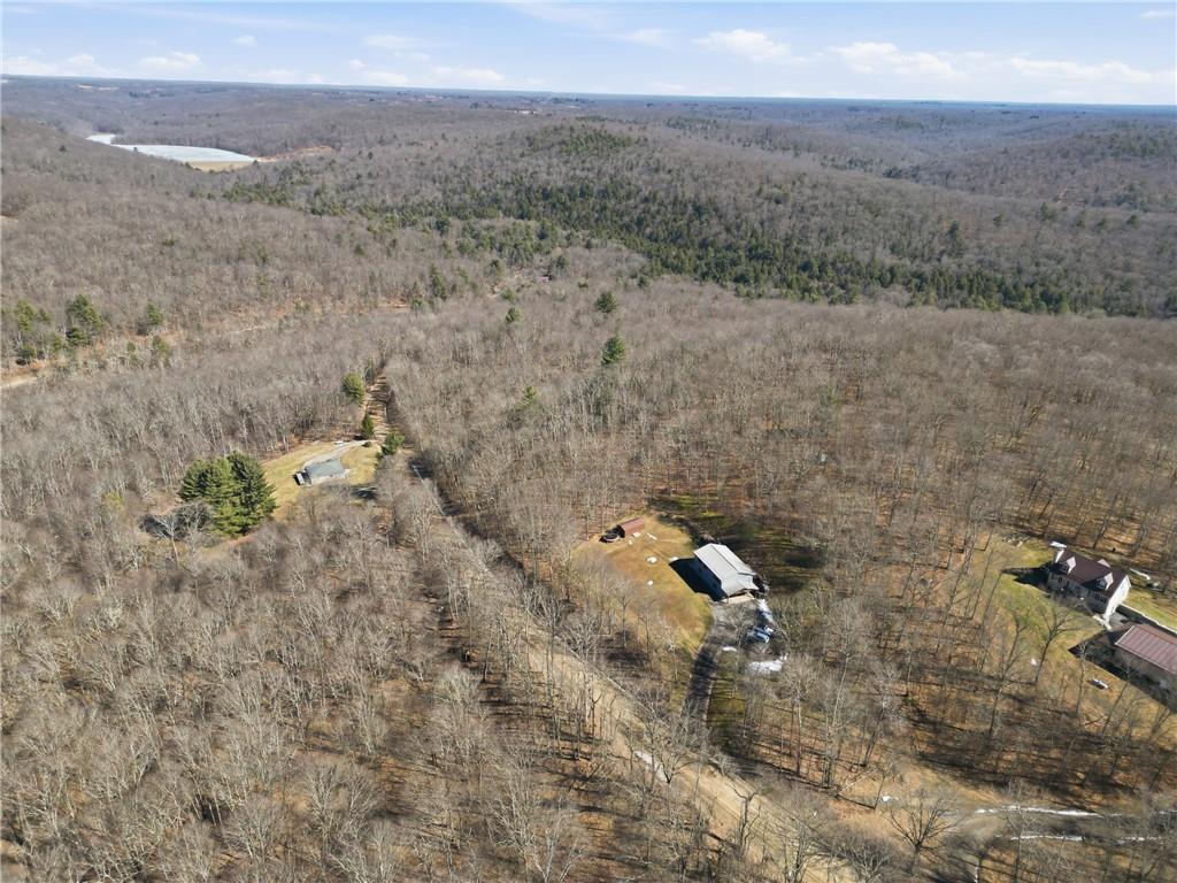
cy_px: 442
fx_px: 816
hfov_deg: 71.6
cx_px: 588
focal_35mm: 24
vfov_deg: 56.8
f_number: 1.7
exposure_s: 1/2000
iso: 140
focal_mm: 6.7
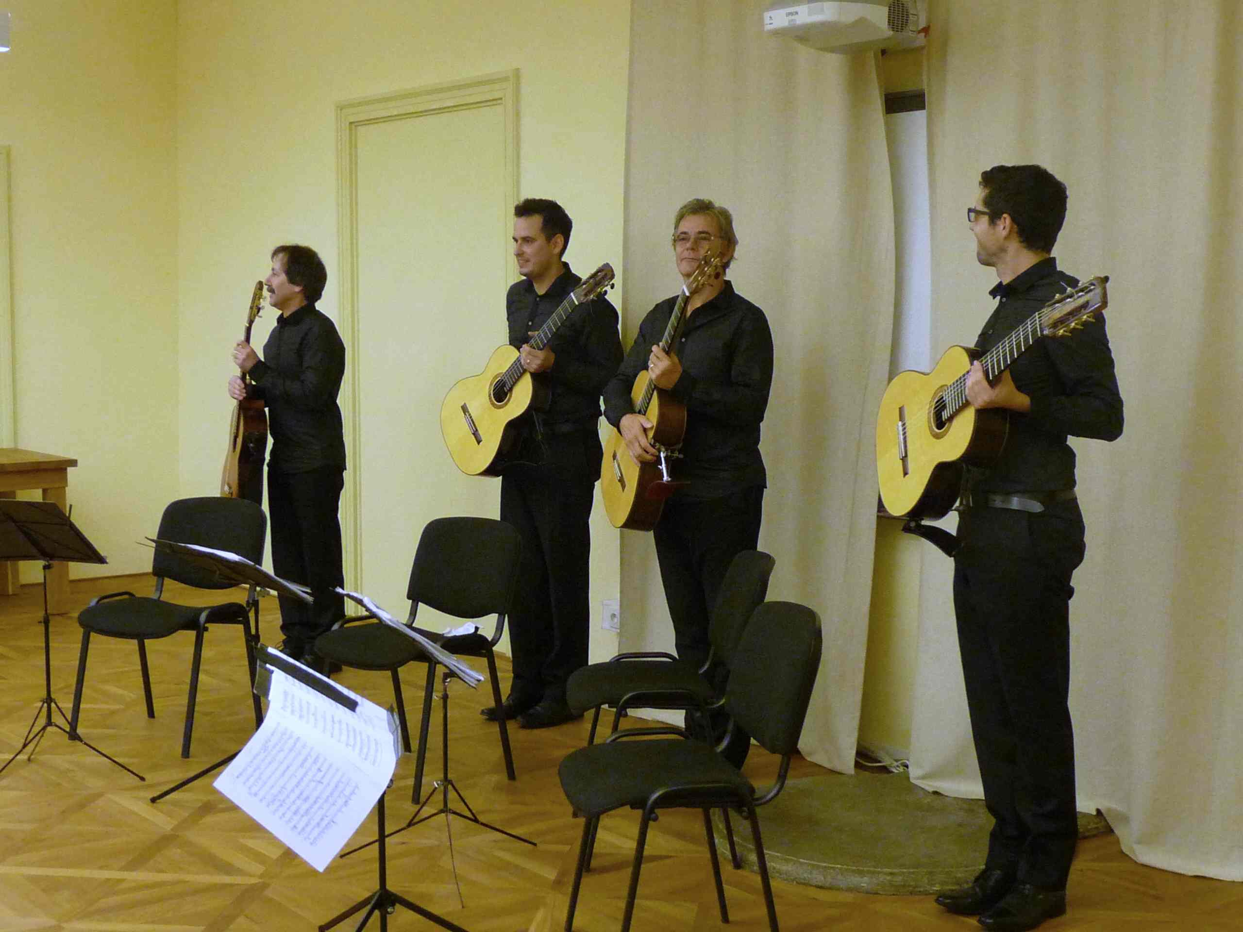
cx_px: 622
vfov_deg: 29.7
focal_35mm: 49
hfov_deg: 38.9
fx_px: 1760
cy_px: 466
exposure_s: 1/50
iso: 400
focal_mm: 6.2
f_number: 3
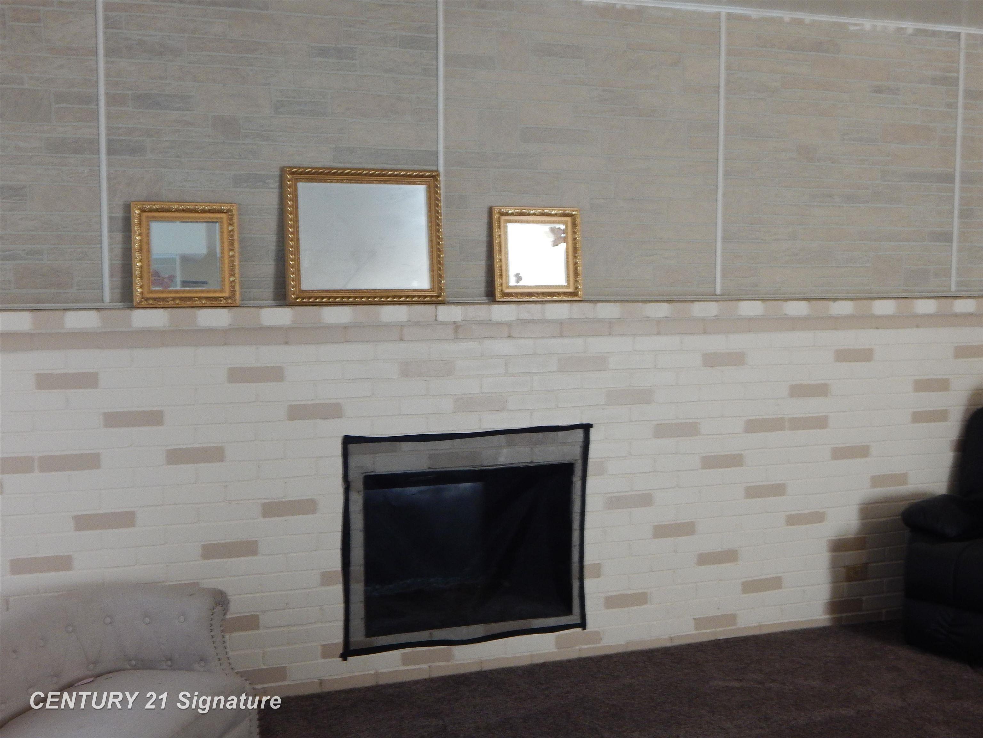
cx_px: 492
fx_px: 1221
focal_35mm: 43
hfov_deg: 43.9
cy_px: 369
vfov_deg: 33.6
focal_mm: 7.7
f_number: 3.6
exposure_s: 1/30
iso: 280
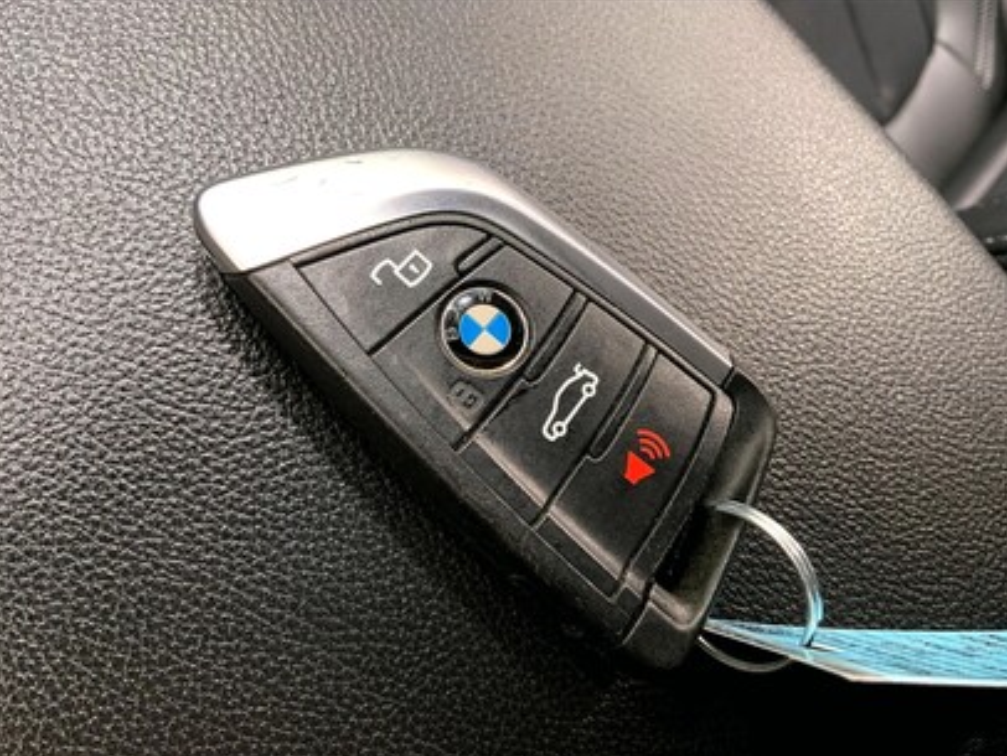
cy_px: 388
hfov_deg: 59.9
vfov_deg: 46.8
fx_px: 873
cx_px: 501
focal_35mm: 30
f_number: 1.8
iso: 64
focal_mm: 3
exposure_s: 1/41
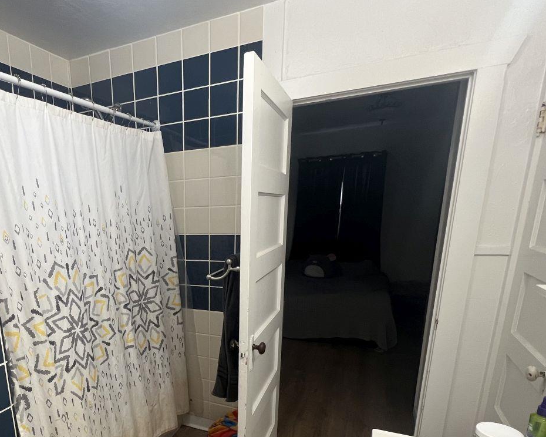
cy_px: 315
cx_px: 151
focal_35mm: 22
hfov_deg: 71.0
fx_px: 356
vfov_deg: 60.4
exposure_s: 1/60
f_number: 1.8
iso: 160
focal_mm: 1.57
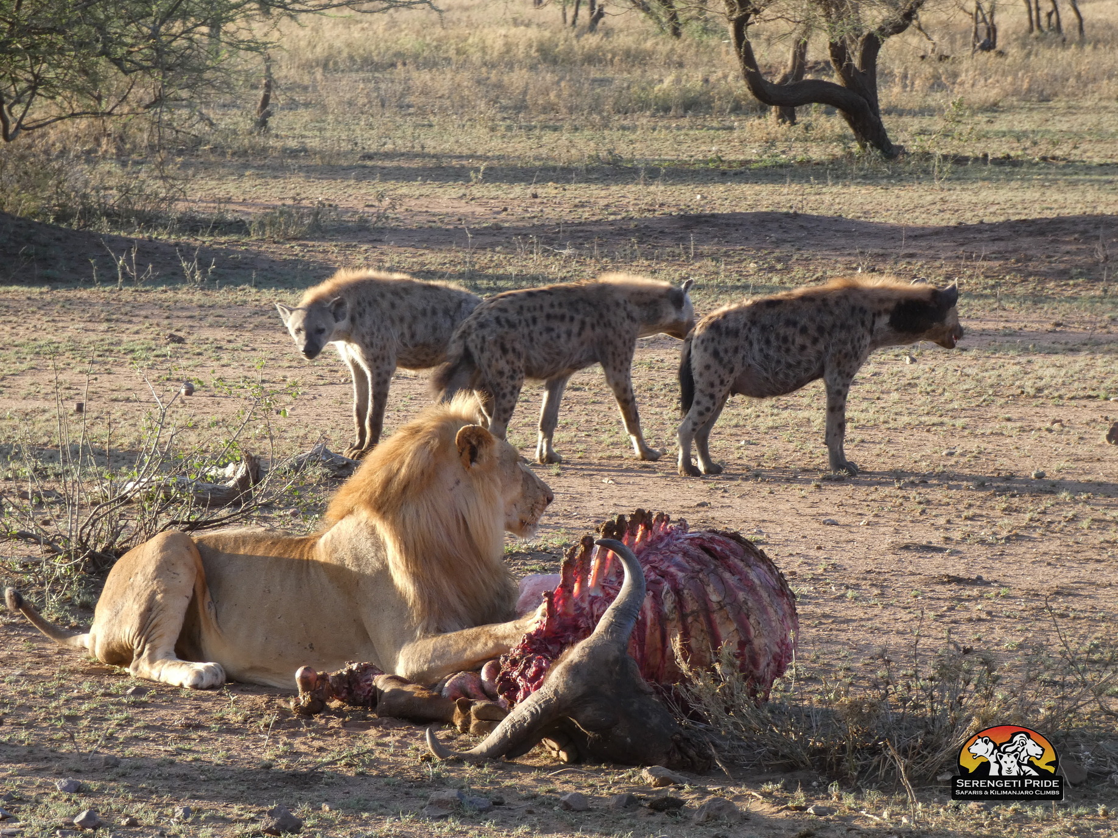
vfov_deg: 6.3
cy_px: 419
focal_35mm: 236
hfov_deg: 8.4
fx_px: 7622
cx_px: 559
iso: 125
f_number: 5.5
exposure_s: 1/80
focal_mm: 42.3
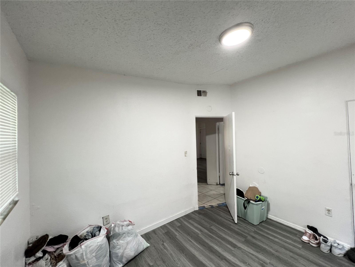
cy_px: 134
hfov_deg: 106.2
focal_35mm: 13
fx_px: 133
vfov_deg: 89.9
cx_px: 178
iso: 200
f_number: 1.8
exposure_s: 1/60
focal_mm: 1.57
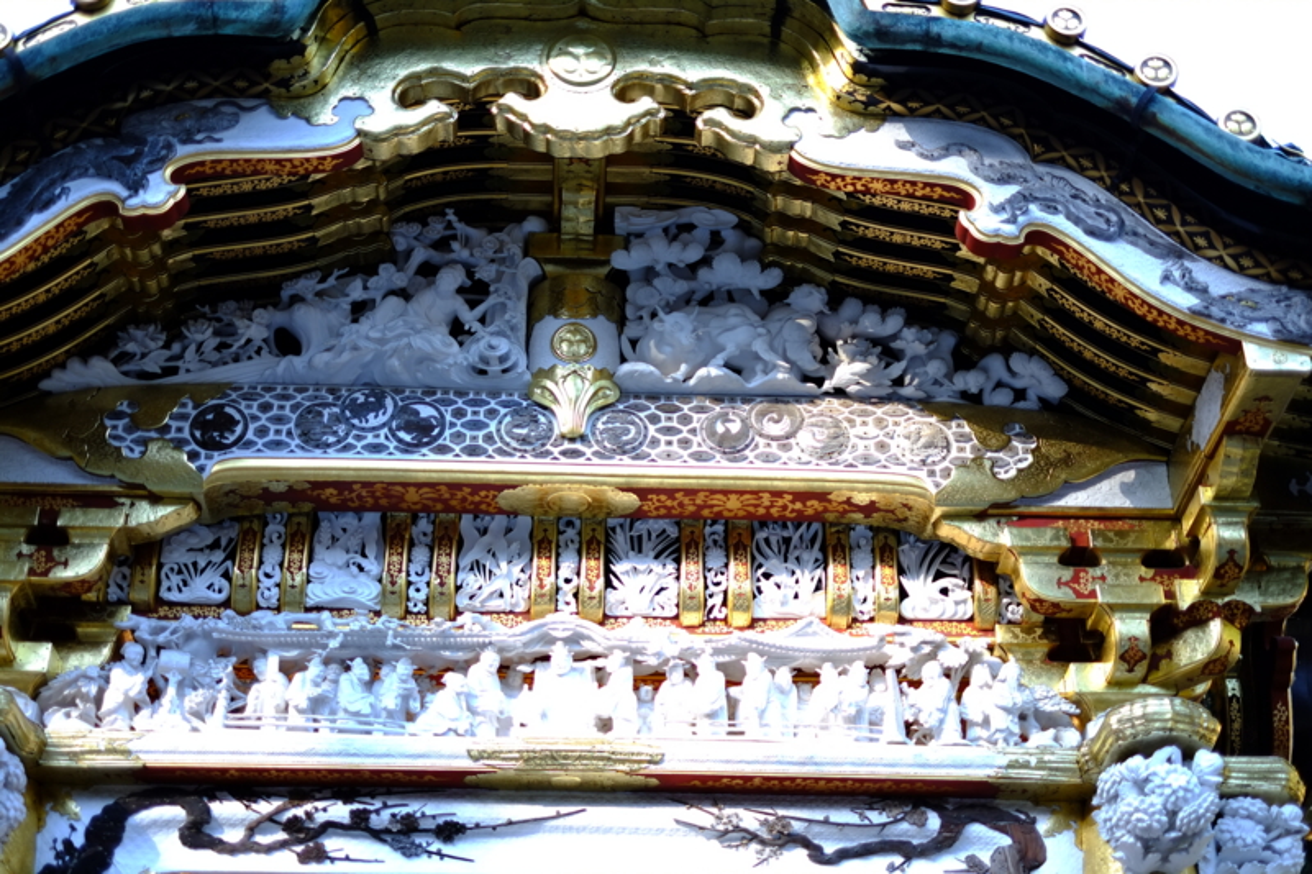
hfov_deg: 37.5
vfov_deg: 25.5
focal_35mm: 53
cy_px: 437
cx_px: 656
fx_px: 1931
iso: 100
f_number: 1.4
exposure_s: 1/240
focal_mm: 35
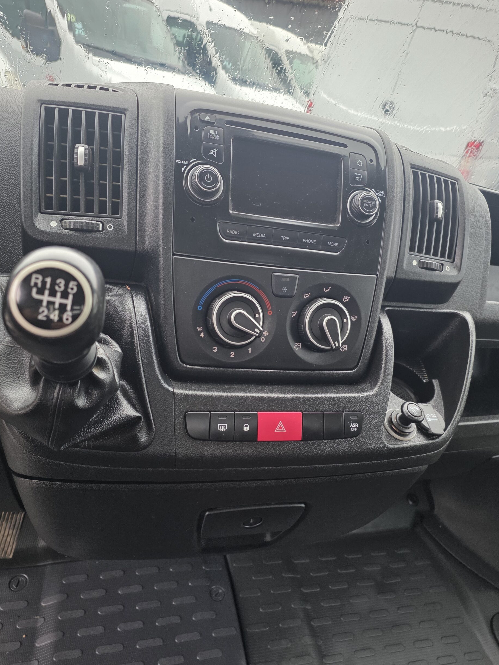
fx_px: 461
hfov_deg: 56.8
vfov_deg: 71.6
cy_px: 331
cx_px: 252
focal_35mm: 24
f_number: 1.7
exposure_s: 1/100
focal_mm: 6.25
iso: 160
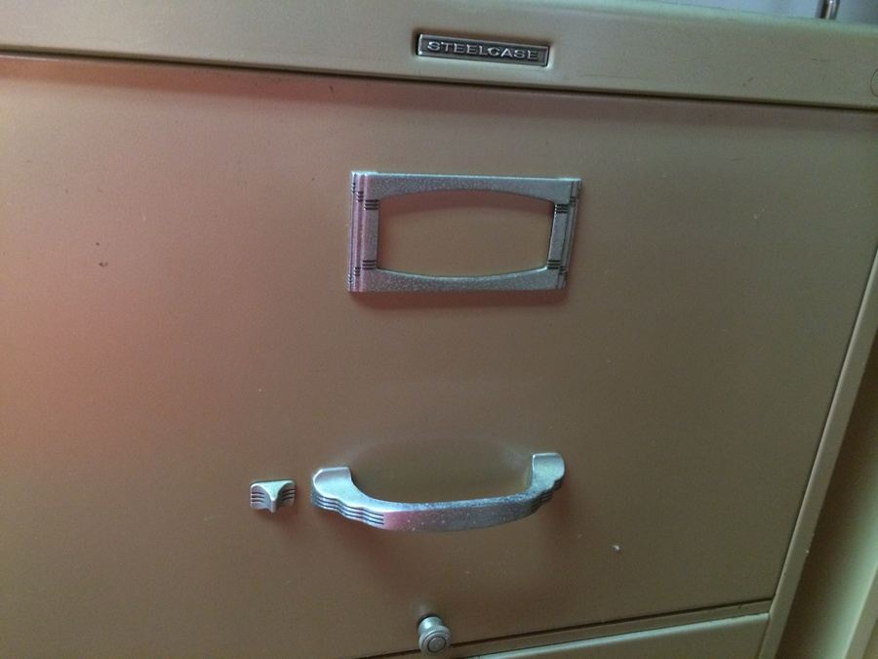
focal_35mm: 30
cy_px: 330
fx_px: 761
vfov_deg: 46.8
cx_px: 439
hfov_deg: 60.0
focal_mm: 4.12
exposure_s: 1/24
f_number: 2.2
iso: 320
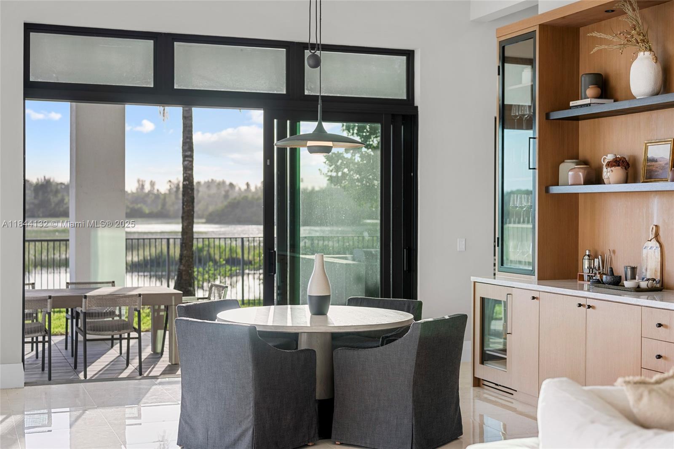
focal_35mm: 50
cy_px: 224
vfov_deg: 27.0
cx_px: 337
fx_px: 936
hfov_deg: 39.6
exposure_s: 1/60
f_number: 2.8
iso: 64
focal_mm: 50
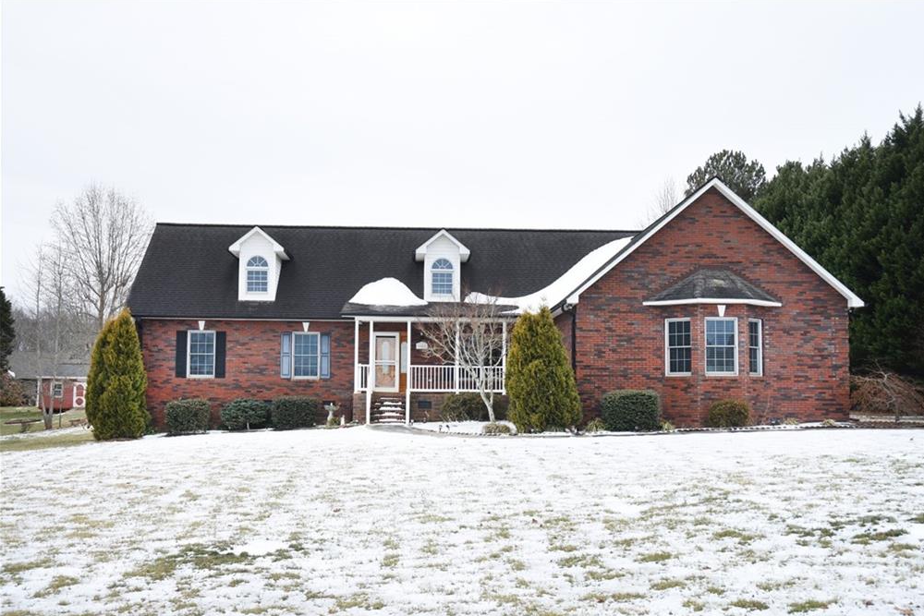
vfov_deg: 30.2
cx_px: 472
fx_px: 1143
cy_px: 311
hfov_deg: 44.0
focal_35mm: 45
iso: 100
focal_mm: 29
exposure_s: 1/250
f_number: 5
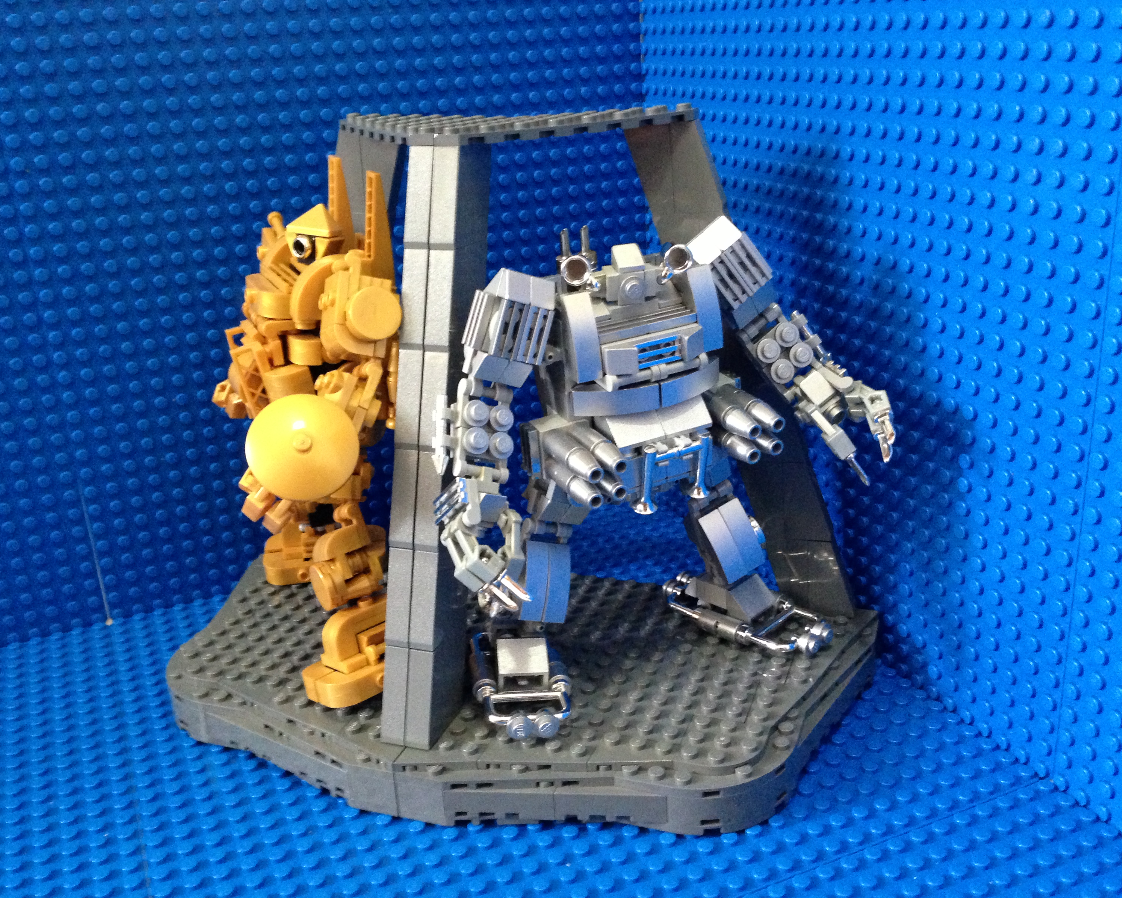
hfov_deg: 51.5
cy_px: 454
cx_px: 563
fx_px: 1162
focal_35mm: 35
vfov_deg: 42.2
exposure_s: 1/15
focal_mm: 4.13
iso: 500
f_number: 2.4
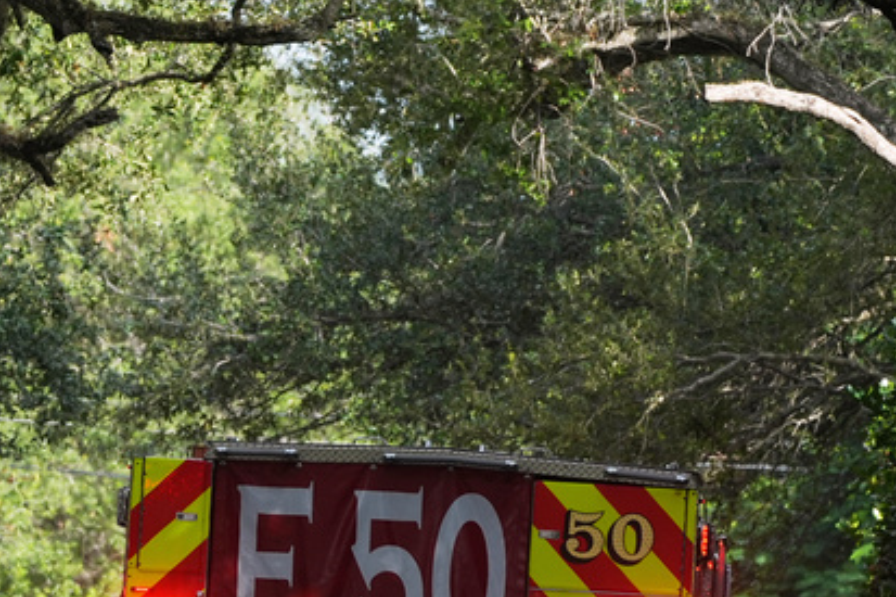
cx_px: 13
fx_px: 17589
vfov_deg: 1.9
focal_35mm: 707
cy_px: 444
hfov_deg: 2.9
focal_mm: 285
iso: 400
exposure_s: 1/500
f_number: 9
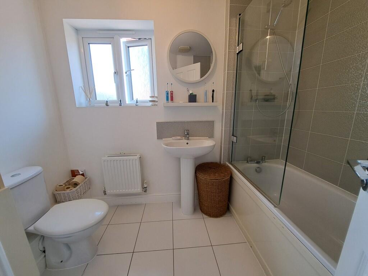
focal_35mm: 13
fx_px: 138
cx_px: 184
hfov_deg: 106.2
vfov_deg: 89.9
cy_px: 138
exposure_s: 1/50
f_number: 2.2
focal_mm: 1.74
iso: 50
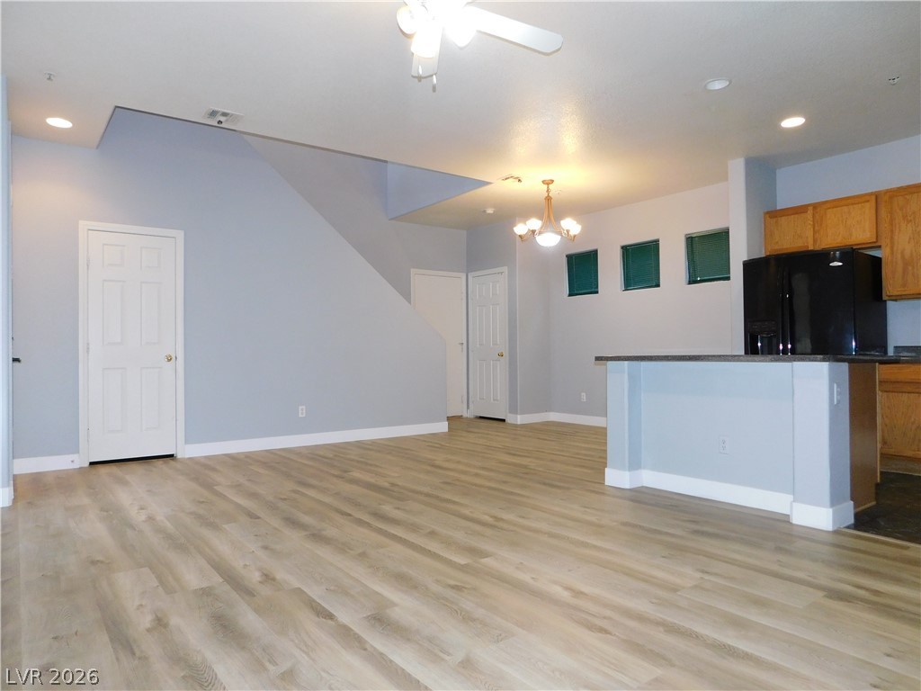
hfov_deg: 73.9
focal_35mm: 23
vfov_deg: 58.9
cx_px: 460
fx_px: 612
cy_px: 346
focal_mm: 4
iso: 250
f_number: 3
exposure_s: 1/30
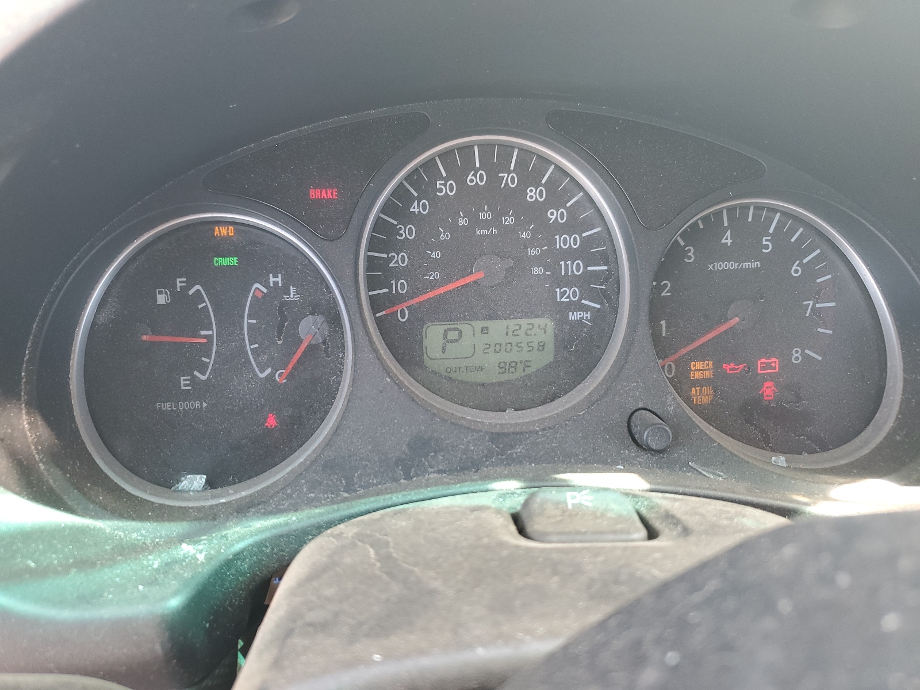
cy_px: 345
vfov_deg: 53.1
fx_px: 691
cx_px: 460
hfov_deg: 67.3
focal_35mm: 26
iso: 65
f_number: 1.5
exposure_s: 1/60.2
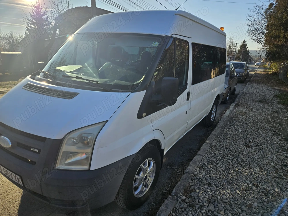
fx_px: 191
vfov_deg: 58.9
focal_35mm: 23
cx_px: 144
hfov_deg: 73.9
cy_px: 108
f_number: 1.8
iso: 25
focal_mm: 5.4
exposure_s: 1/1441
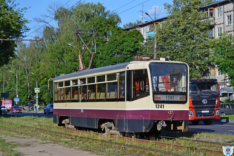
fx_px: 536
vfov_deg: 16.6
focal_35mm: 82
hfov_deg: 24.6
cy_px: 78
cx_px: 117
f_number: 6.3
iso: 400
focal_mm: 55
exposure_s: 1/1600
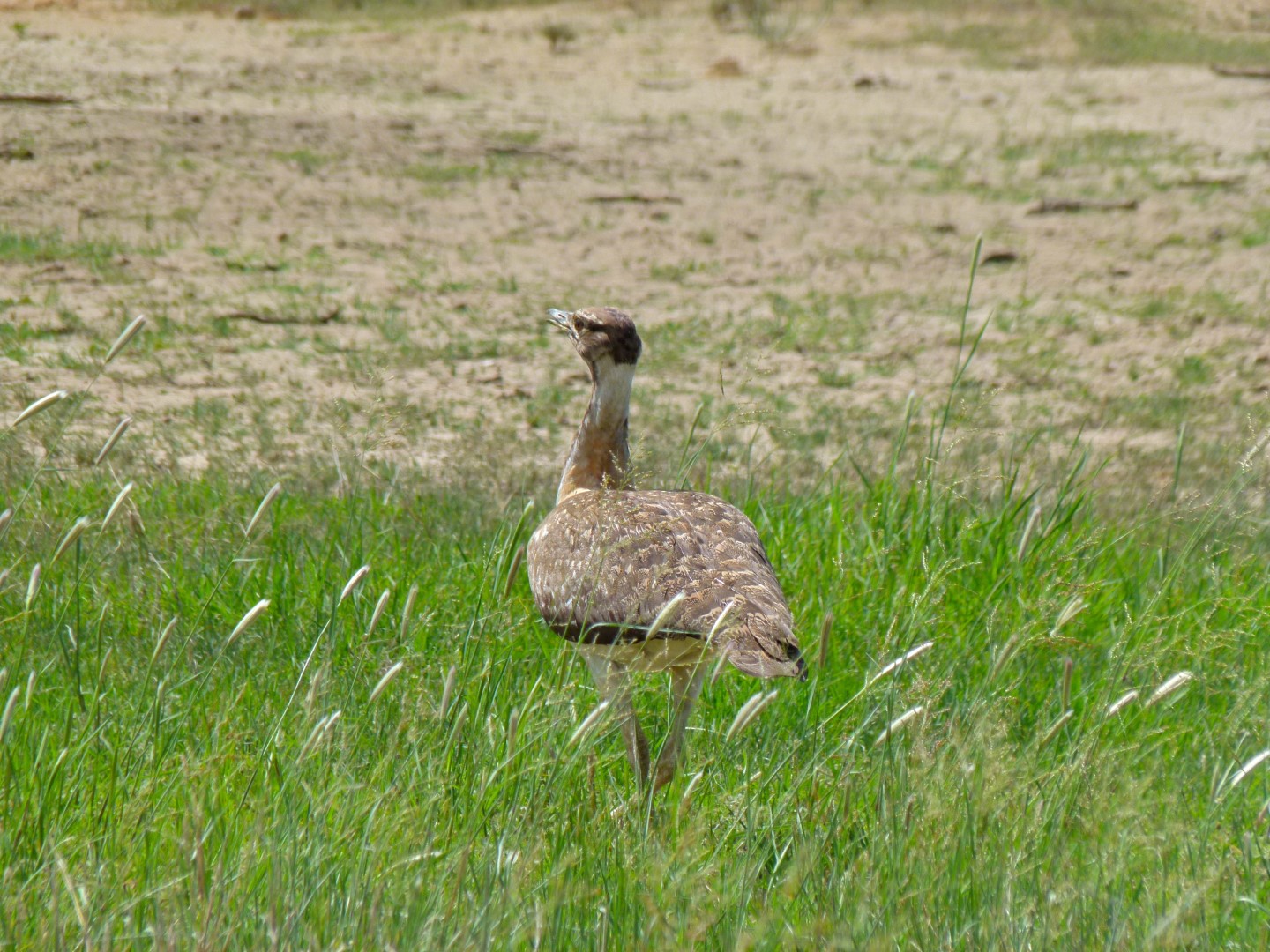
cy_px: 476
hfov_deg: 3.8
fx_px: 19115
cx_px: 635
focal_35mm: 521
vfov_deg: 2.9
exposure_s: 1/800
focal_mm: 93.8
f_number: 4.7
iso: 100
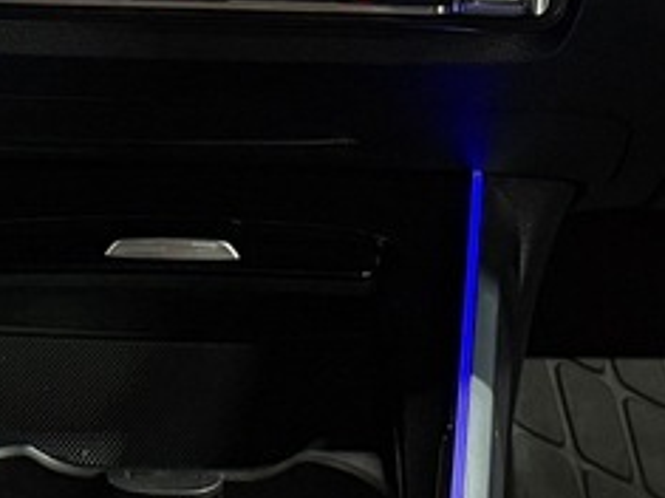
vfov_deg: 10.1
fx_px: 2823
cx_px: 195
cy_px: 190
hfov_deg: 13.4
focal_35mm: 147
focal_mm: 6.76
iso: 500
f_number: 1.78
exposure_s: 1/50
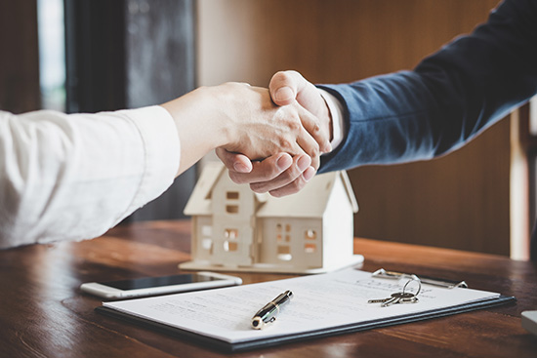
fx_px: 791
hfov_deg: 37.5
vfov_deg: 25.5
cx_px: 268
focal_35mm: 53
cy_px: 179
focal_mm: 35
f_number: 2.8
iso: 400
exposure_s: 1/100
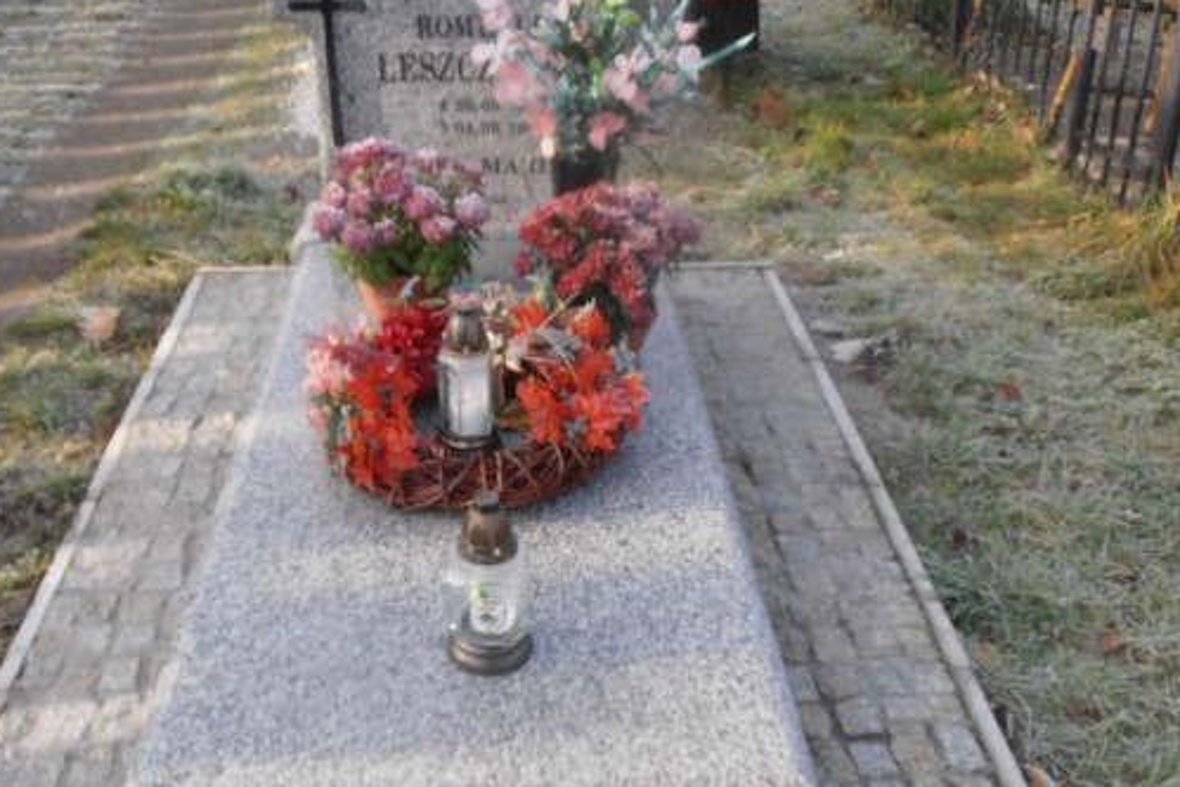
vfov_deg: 33.4
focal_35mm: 40
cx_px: 499
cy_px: 449
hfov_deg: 48.3
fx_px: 1311
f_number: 3.5
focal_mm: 5.25
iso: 80
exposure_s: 1/160
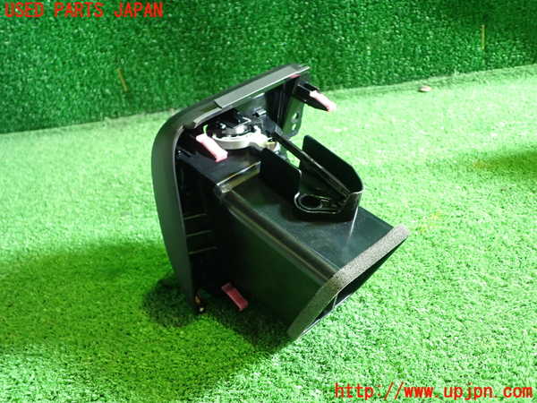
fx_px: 465
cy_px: 202
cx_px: 268
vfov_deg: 46.8
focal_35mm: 30
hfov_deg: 60.0
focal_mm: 5.4
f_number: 2.3
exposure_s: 1/30
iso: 500
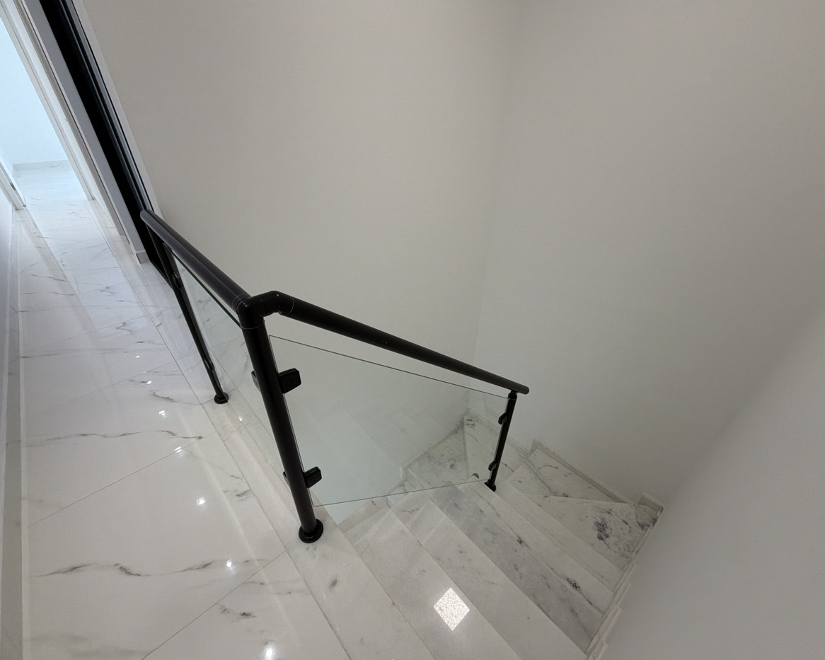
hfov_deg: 96.8
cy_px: 335
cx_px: 406
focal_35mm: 15
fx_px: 366
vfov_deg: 84.0
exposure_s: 1/120
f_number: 2.2
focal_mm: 2.22
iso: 100
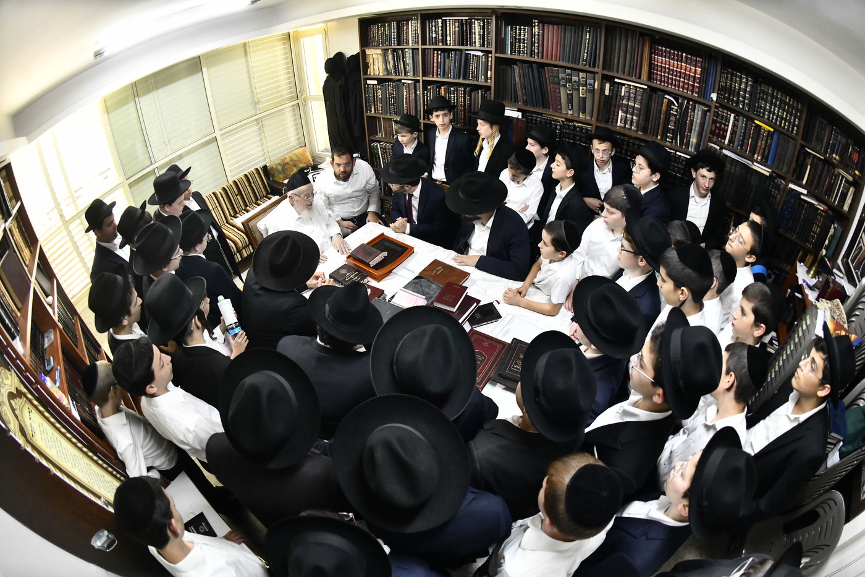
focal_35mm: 16
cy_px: 288
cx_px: 432
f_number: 5
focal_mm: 16
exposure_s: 1/160
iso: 2500
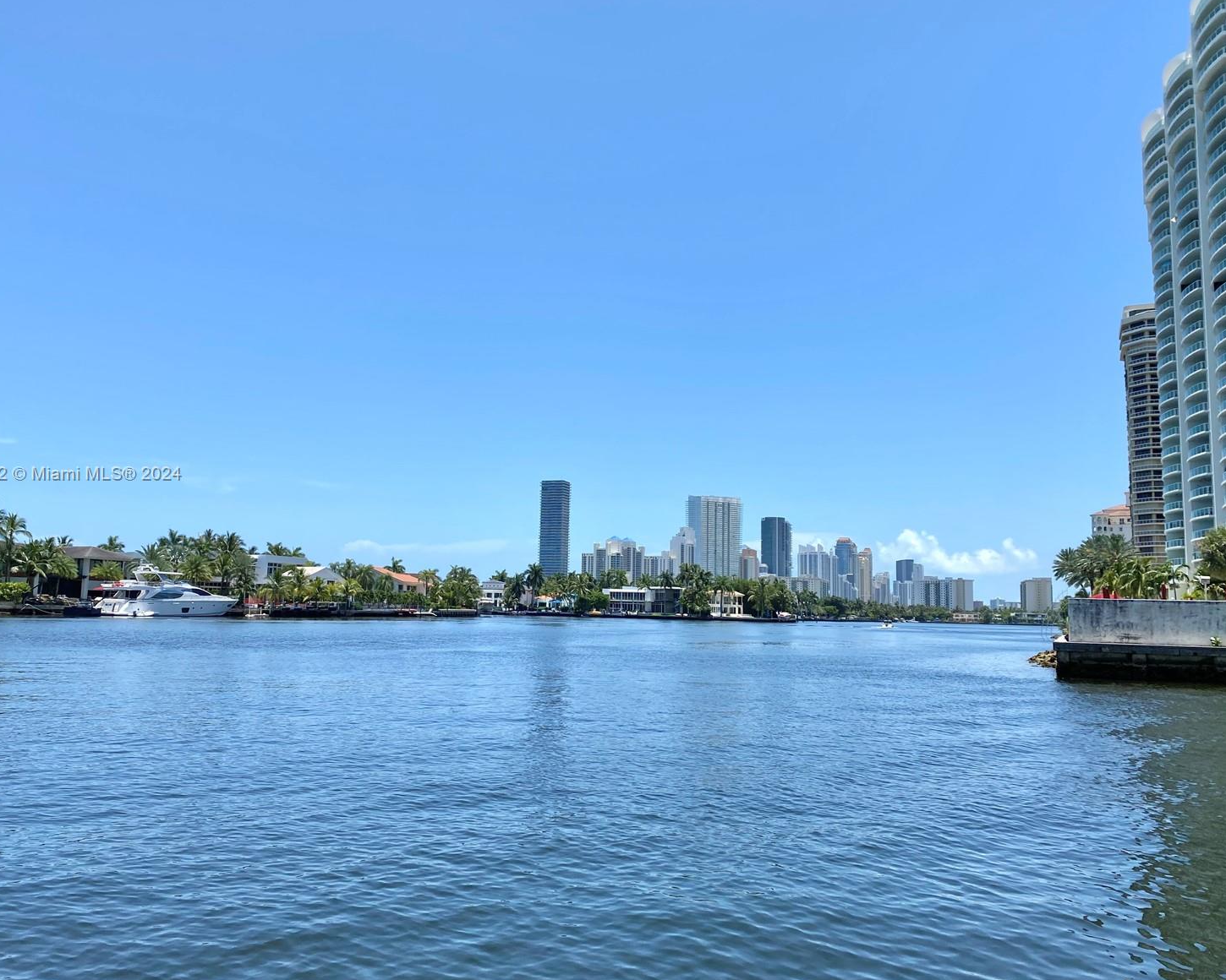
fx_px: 1016
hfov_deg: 62.2
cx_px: 587
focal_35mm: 28
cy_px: 475
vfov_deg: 51.5
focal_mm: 4.25
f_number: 1.8
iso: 32
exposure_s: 1/3497
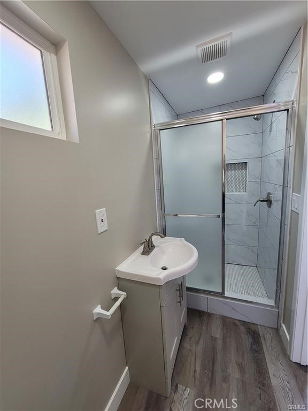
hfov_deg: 89.9
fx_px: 154
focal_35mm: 13
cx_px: 154
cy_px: 206
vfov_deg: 106.2
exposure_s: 1/60
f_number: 2.2
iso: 80
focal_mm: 2.2
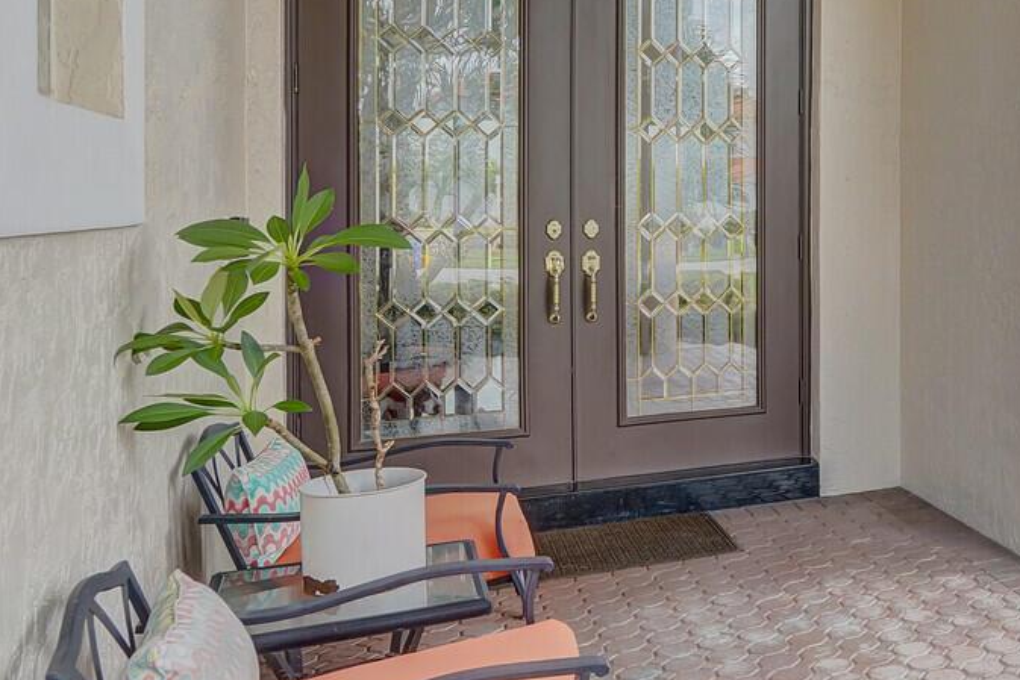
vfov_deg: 34.7
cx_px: 1184
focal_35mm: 38
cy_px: 216
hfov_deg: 39.0
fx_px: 1077
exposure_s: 1/200
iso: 800
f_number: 8
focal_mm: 16
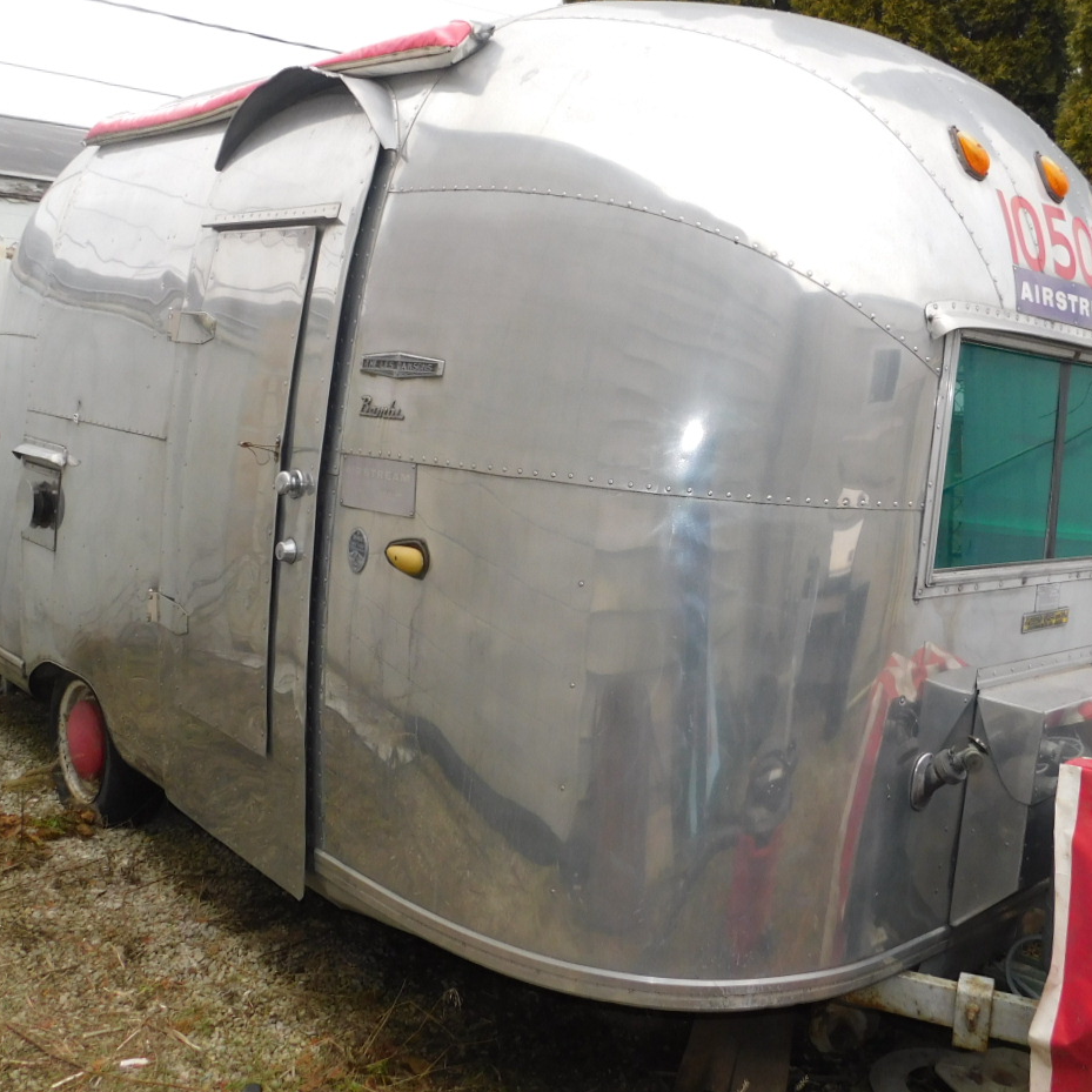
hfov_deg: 47.1
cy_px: 497
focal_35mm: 35
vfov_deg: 47.2
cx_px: 628
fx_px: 1249
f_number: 3
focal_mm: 4
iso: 125
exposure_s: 1/200
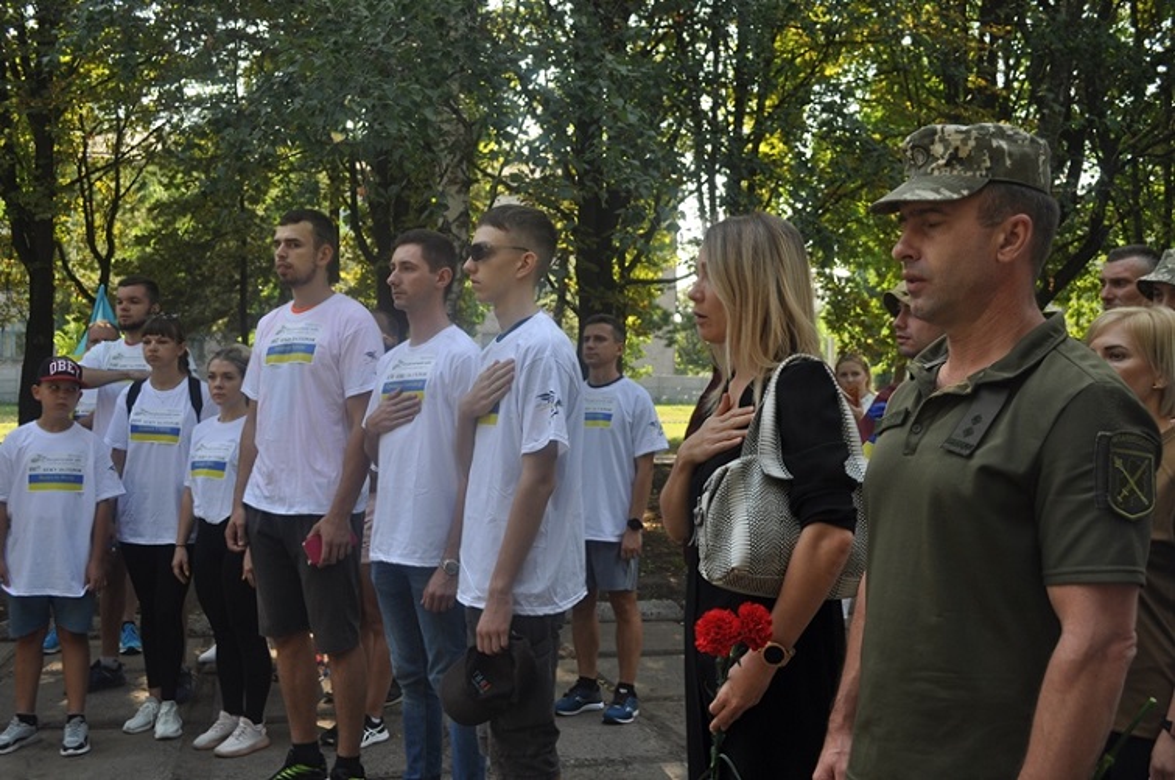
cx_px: 588
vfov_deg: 36.8
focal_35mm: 36
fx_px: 1173
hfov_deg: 53.2
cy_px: 390
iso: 200
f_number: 6.3
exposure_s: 1/160
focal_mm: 24
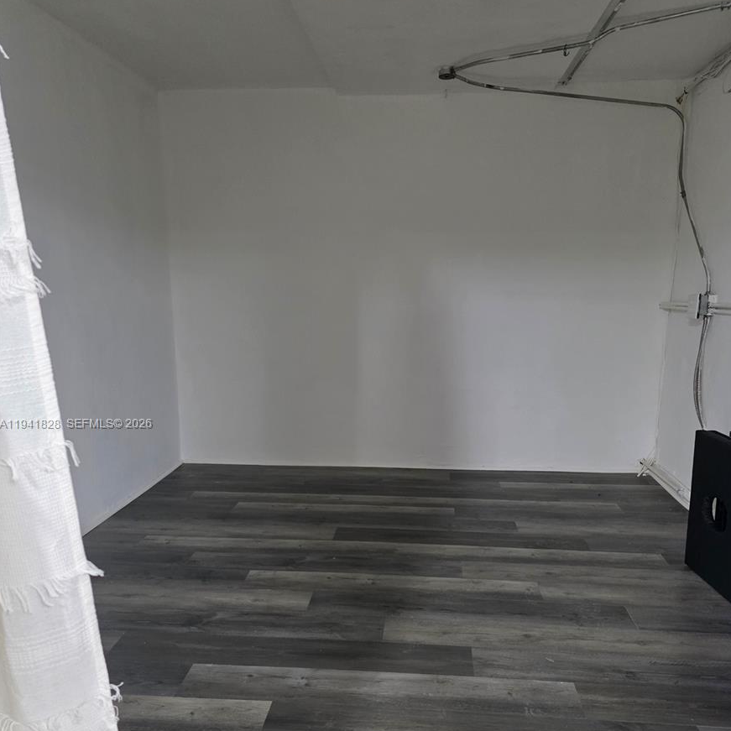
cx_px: 374
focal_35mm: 28
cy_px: 425
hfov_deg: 57.3
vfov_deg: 57.0
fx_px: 669
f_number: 1.7
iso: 800
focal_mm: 6.3
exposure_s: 1/120
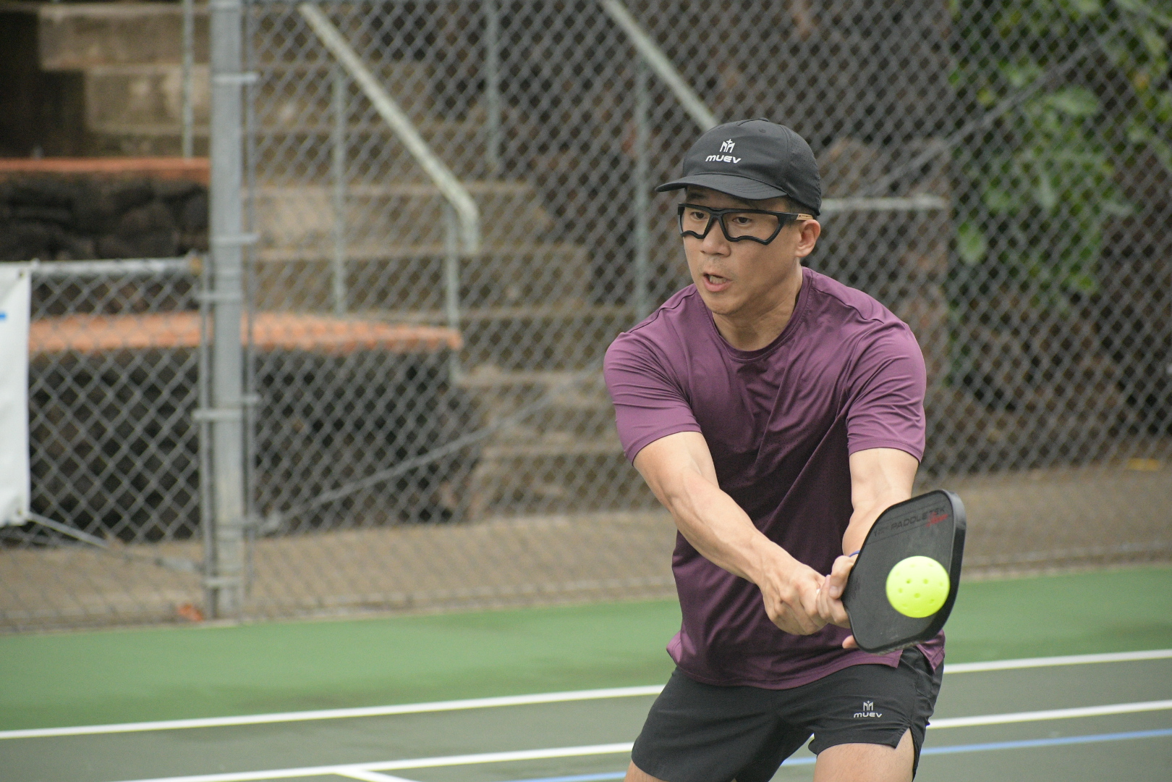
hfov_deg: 9.5
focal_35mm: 217
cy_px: 391
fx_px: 7064
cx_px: 586
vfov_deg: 6.3
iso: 4000
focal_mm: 145
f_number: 4.8
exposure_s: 1/3200
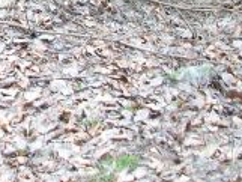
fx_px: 1077
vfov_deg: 8.7
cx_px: -38
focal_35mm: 154
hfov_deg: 12.5
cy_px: -260
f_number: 2.9
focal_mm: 5.7
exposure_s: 1/40
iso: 123
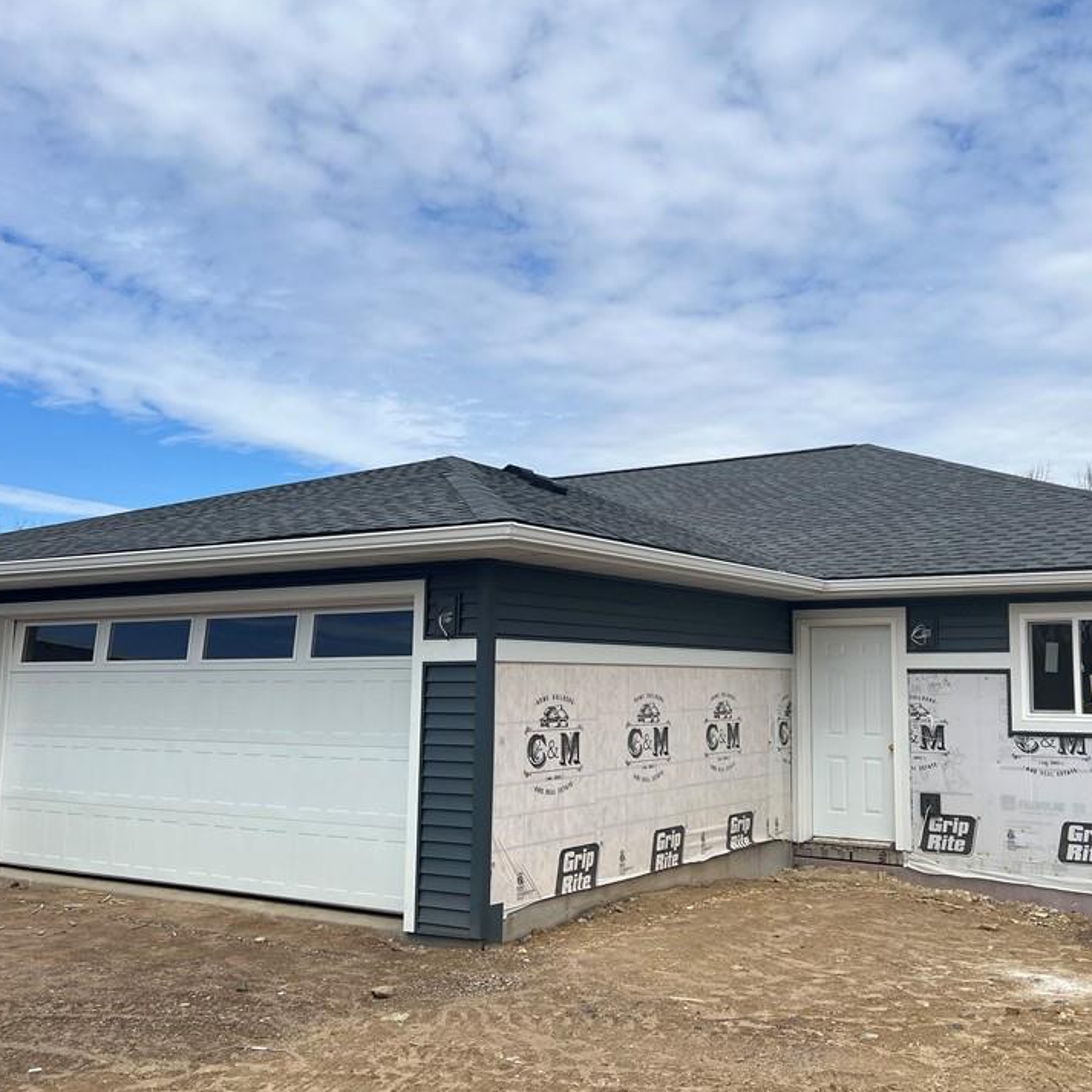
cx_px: 691
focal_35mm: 33
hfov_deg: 49.2
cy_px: 557
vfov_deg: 49.7
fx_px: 1178
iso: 50
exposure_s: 1/6211
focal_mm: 5.7
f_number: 1.5
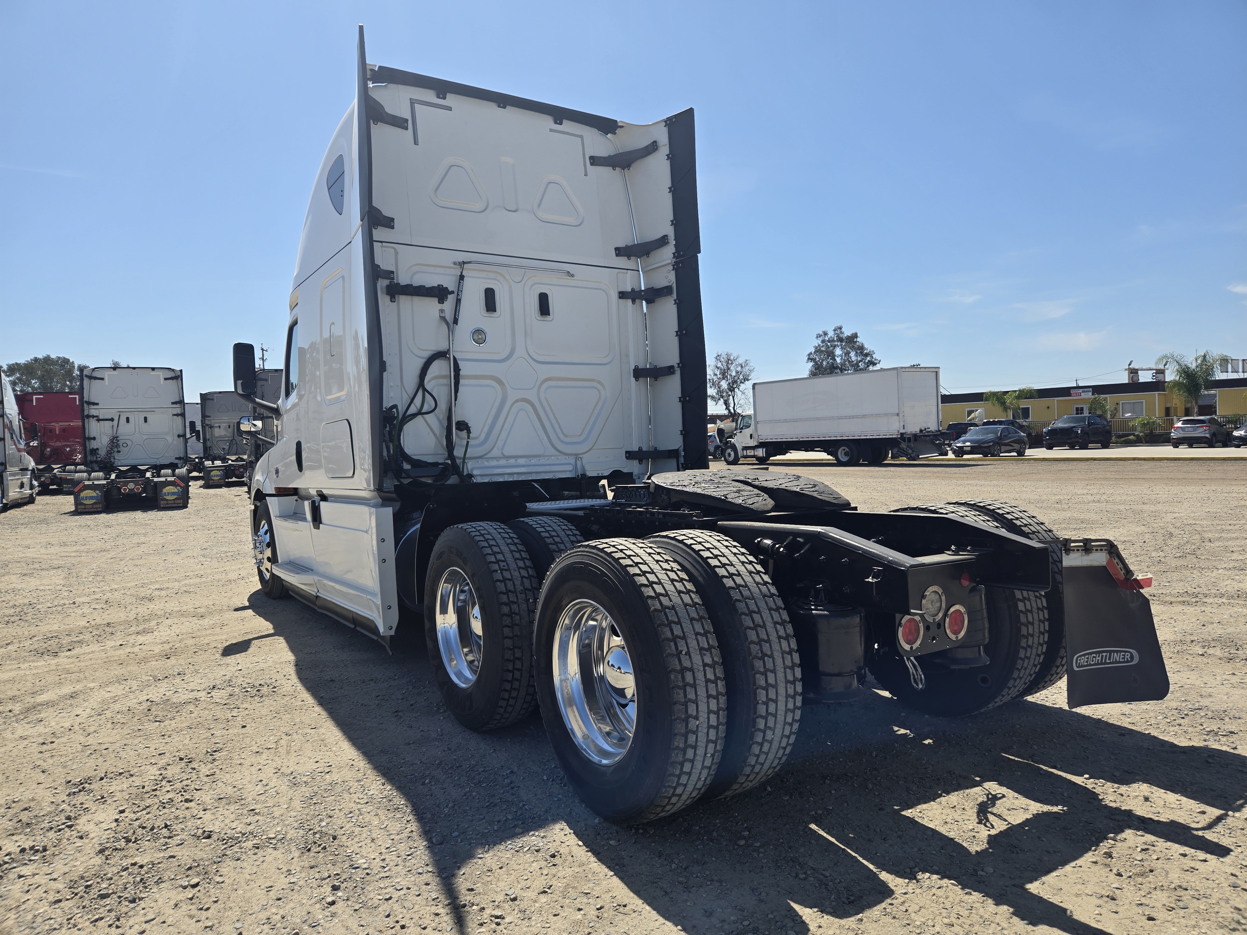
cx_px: 624
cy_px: 468
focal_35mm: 23
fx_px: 829
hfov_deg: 73.9
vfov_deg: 58.9
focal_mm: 5.4
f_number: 1.8
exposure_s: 1/2169
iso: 25
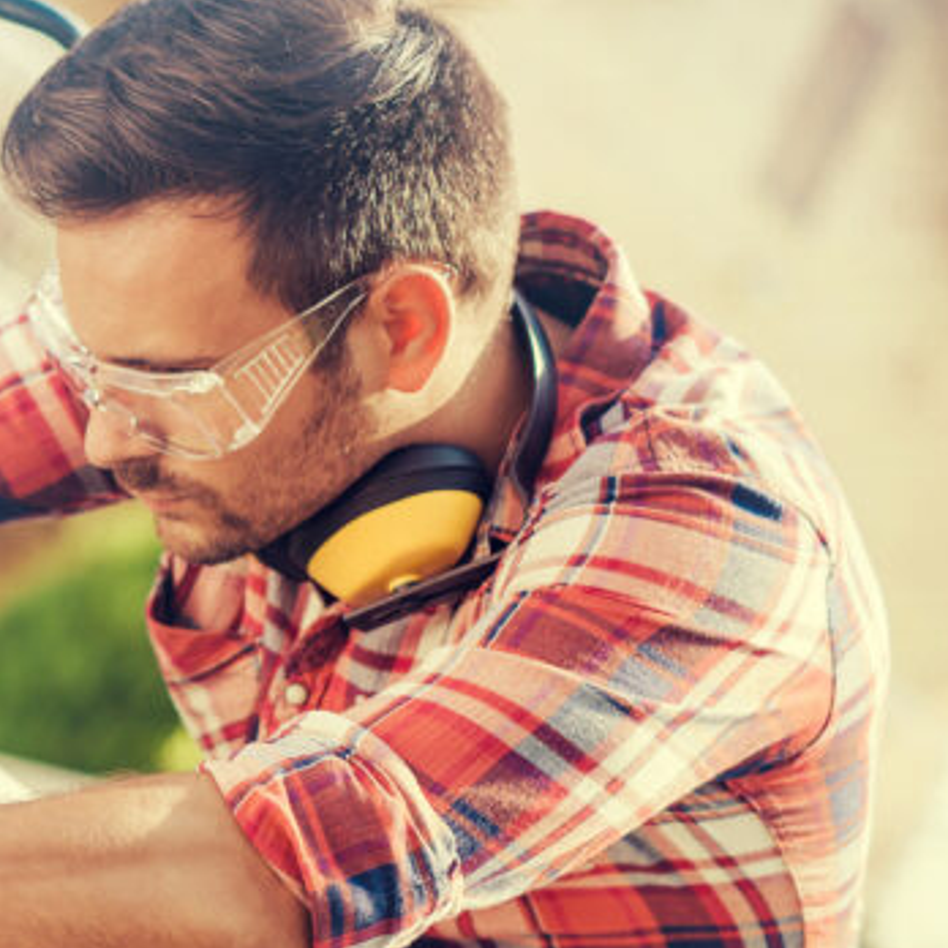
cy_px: 776
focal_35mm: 143
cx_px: -545
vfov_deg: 12.2
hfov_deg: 11.6
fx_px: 4431
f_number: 2.2
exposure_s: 1/1000
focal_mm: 50
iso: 100
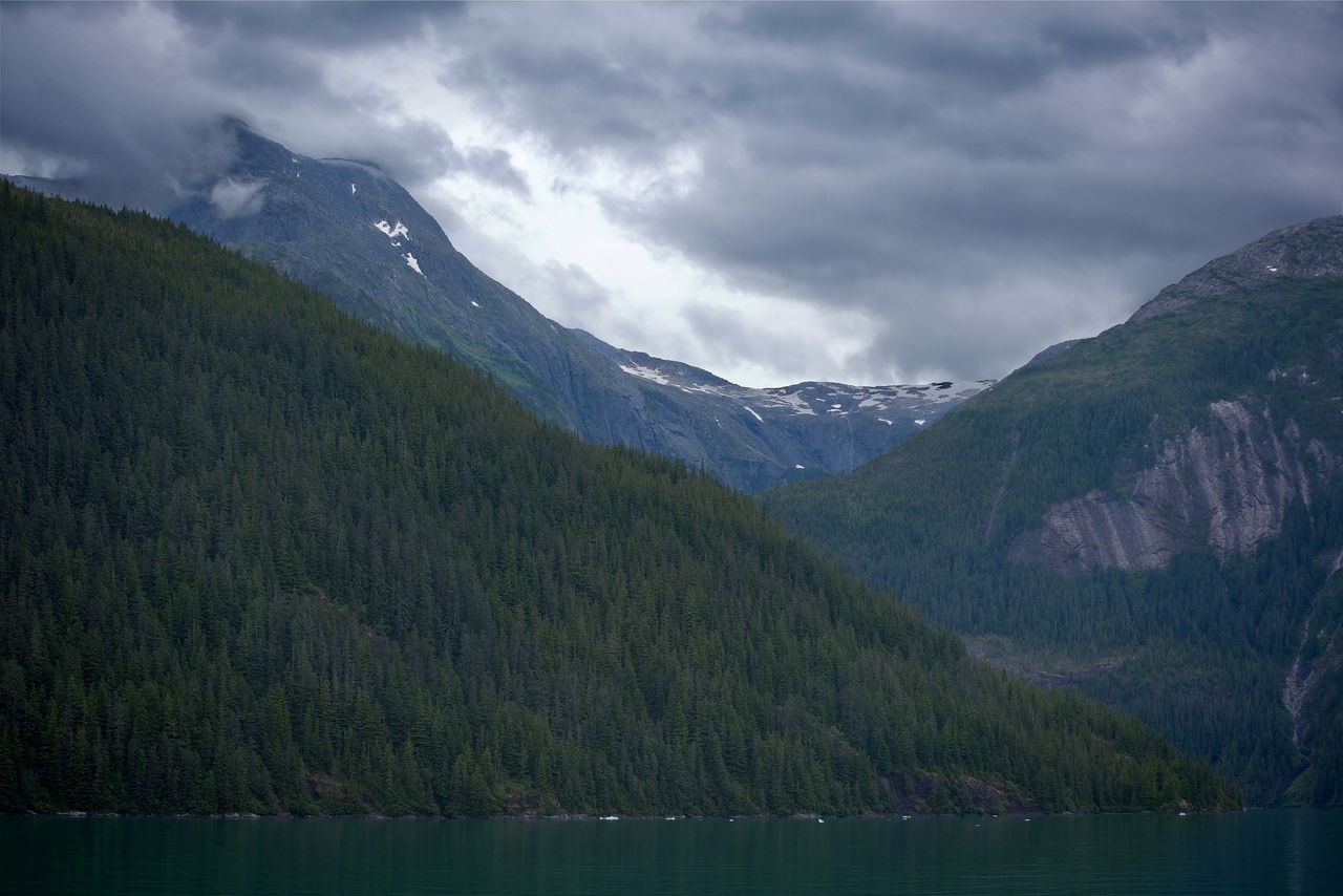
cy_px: 448
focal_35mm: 70
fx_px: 2612
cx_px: 672
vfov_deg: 19.5
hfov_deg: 28.8
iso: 100
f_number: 8
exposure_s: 1/250
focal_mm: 70
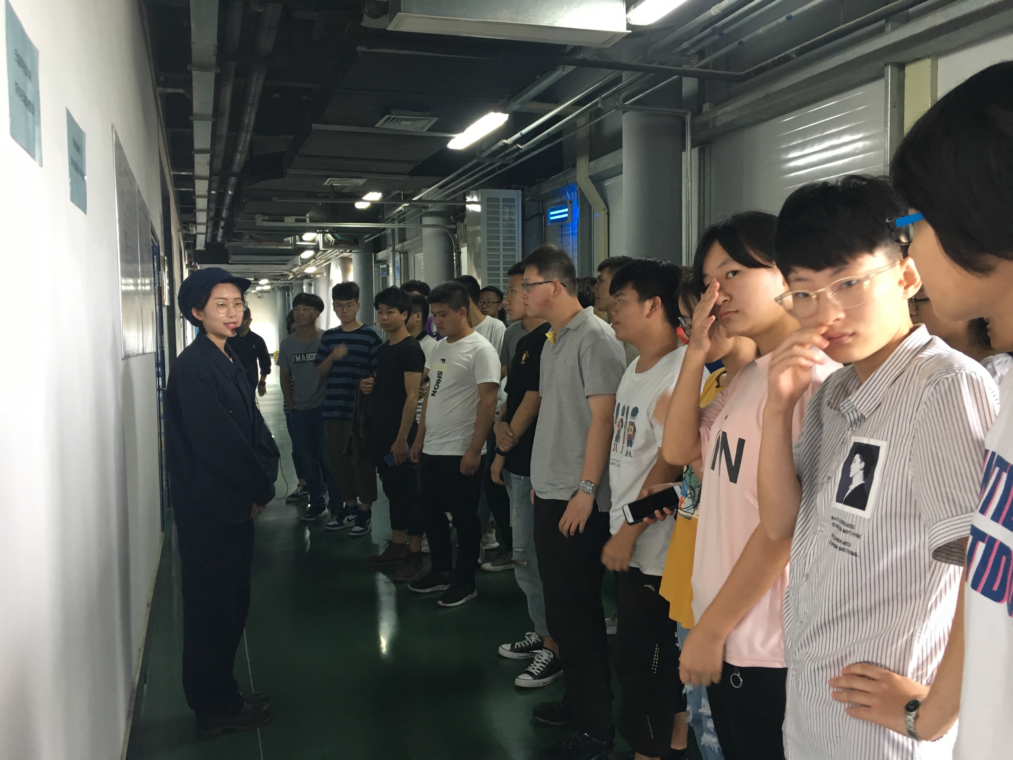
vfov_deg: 48.2
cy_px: 380
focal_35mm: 29
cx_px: 506
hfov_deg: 61.7
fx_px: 849
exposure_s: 1/33
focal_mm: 4.15
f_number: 2.2
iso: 125
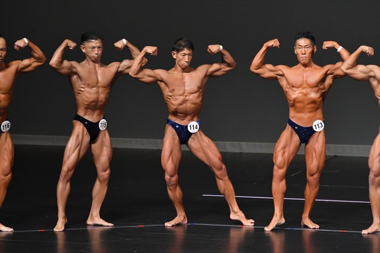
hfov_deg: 6.5
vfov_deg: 4.4
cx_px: 190
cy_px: 126
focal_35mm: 315
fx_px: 3323
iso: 4000
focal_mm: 210
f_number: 5.6
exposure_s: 1/400
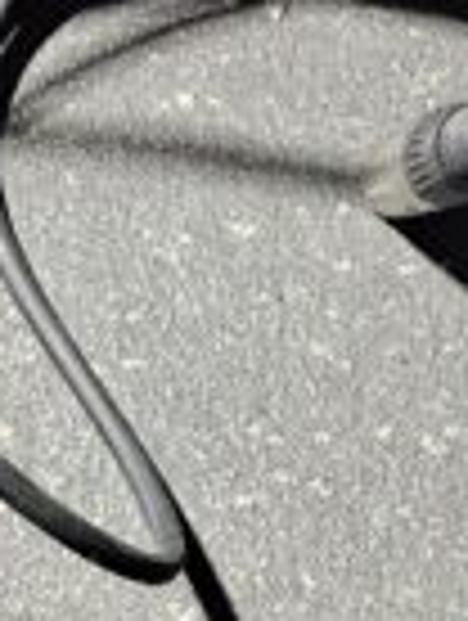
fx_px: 2390
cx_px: 68
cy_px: 644
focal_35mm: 133
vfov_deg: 14.5
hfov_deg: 11.1
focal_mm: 6.3
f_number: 1.7
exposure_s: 1/60
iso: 640
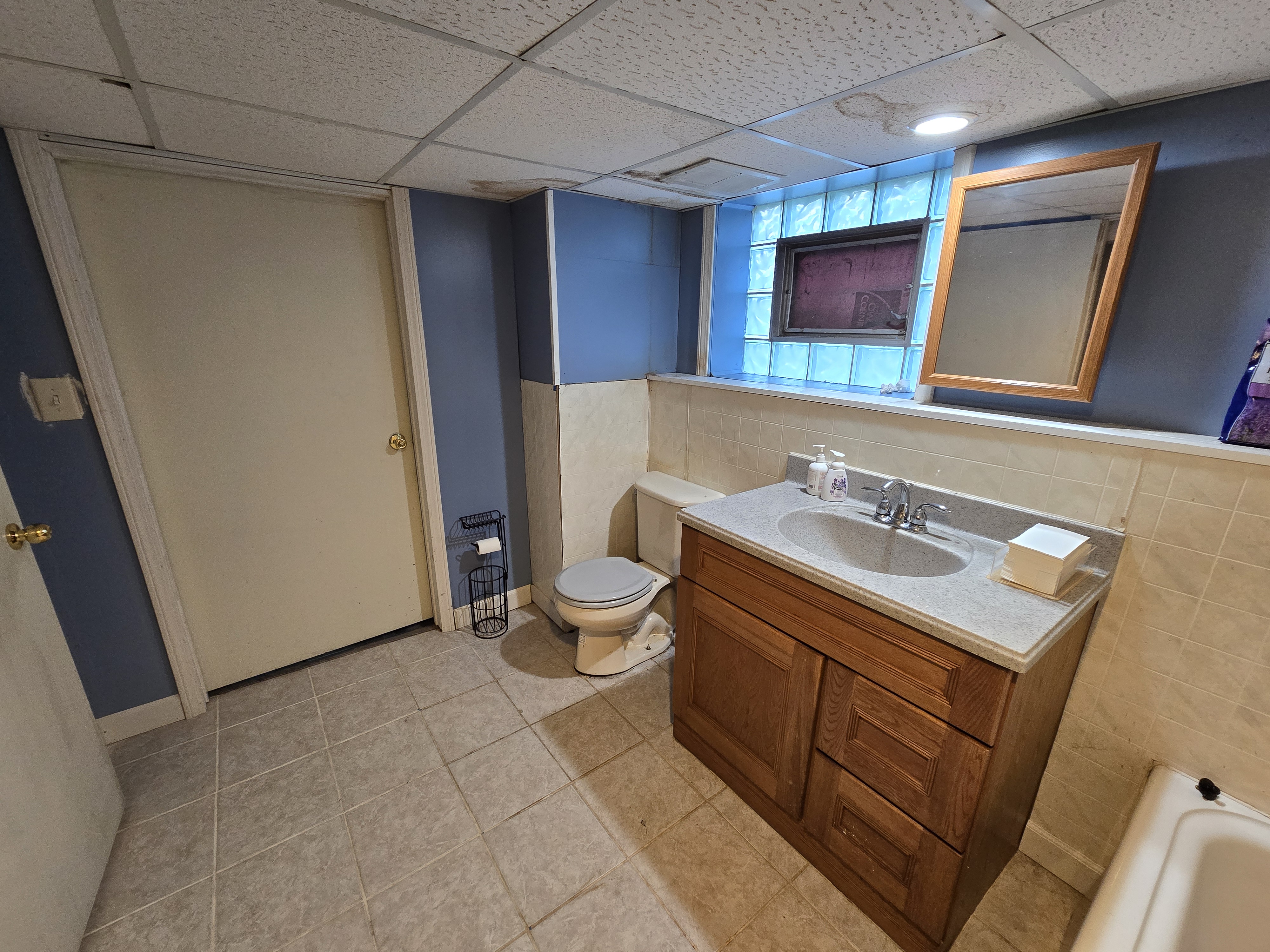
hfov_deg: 106.2
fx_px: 477
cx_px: 635
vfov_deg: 89.9
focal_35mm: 13
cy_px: 476
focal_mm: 2.2
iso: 200
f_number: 2.2
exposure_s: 1/60
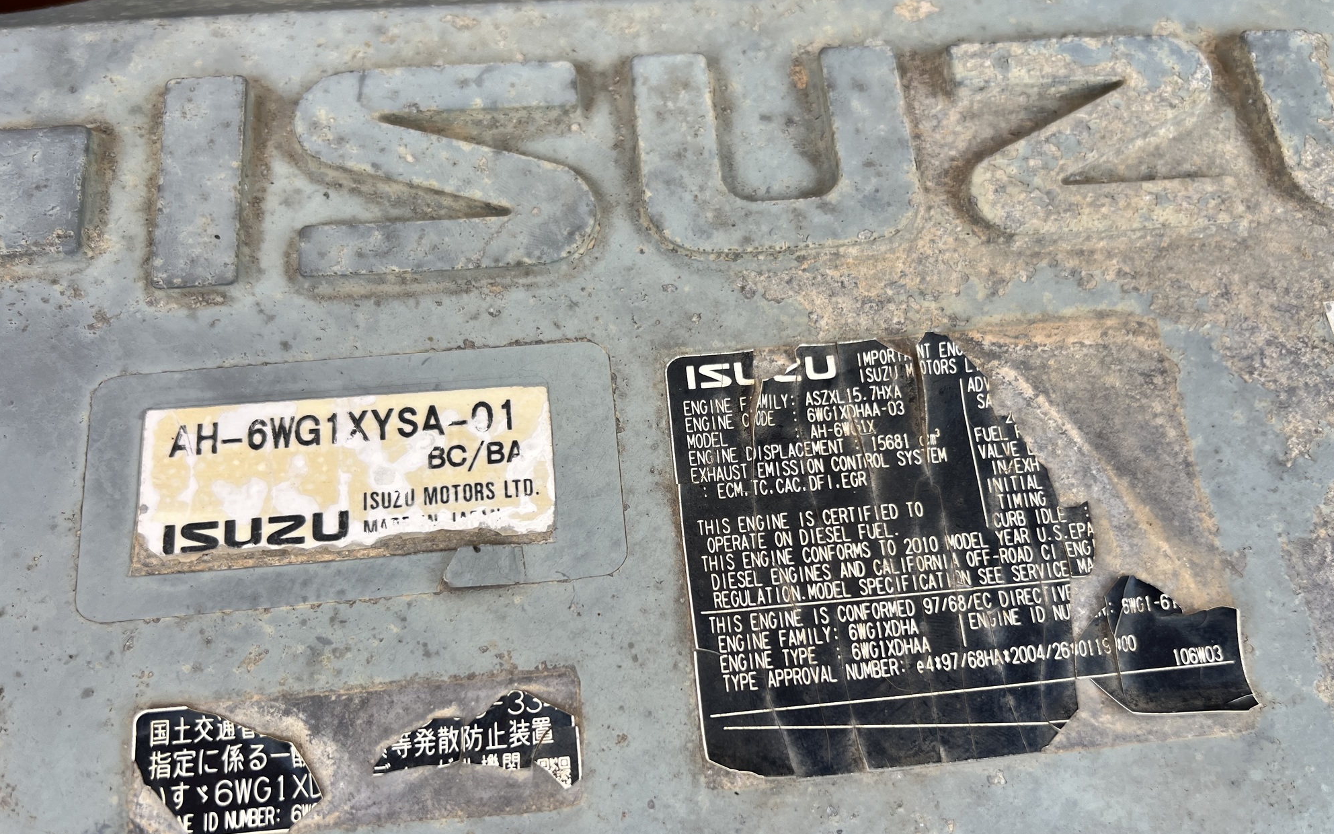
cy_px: 453
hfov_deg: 66.5
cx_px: 676
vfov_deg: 44.5
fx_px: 1018
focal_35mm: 28
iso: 50
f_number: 1.5
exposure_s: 1/791
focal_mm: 5.7
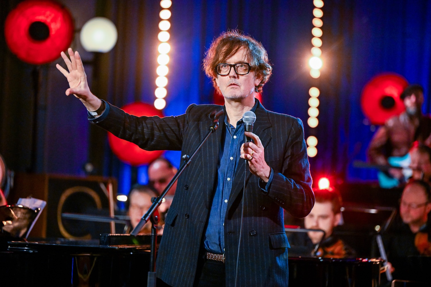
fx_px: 1736
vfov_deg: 9.5
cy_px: 144
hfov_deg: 14.2
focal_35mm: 145
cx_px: 216
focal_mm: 145
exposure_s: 1/500
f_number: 2.8
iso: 6400
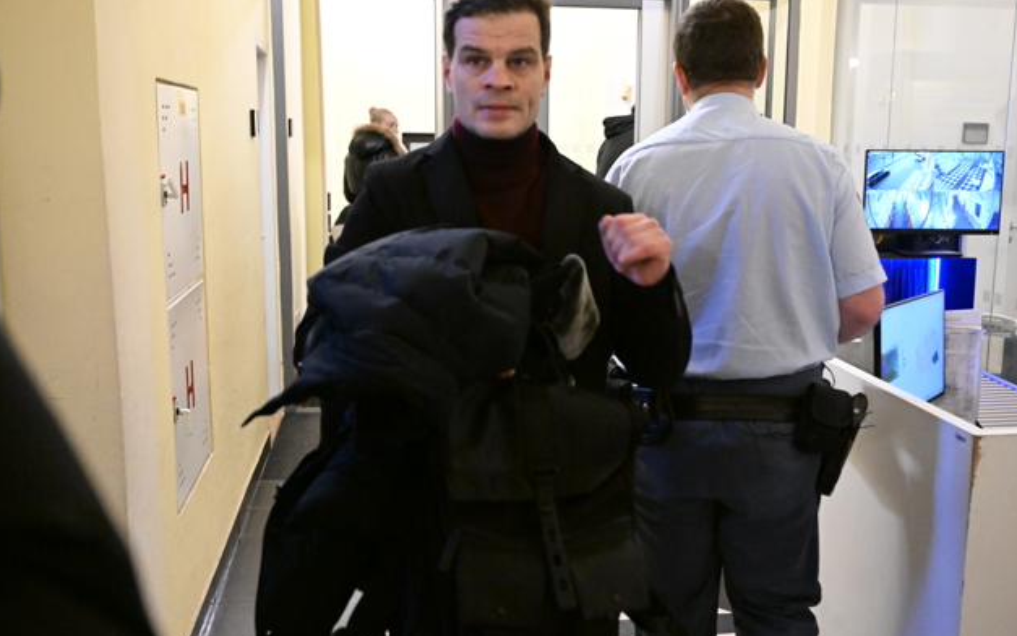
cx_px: 555
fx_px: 1026
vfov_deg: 34.4
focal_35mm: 37
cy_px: 318
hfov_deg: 52.7
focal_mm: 33
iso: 10000
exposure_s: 1/200
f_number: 3.5
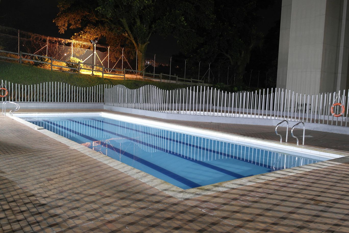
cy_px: 116
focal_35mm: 30
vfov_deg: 43.6
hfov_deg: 61.9
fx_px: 291
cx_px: 174
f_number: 3.5
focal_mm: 20
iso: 400
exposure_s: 1.3
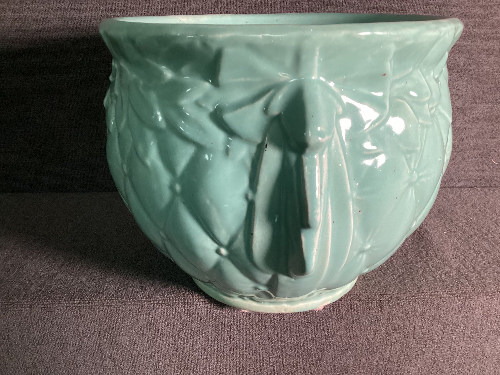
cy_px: 188
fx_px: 448
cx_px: 250
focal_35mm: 31
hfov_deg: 58.3
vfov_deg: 45.4
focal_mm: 3.3
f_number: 2.4
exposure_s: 1/60
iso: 320
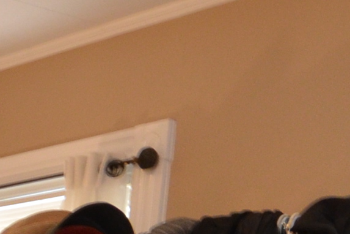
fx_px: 1033
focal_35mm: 106
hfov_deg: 15.6
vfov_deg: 10.9
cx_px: -337
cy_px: 559
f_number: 9
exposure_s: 1/8
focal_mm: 11
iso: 800
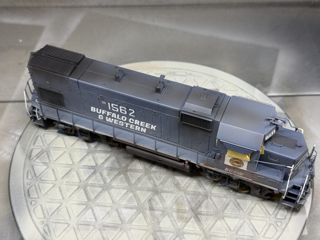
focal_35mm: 48
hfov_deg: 39.7
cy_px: 120
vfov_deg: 30.3
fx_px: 444
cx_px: 160
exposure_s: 1/74
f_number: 1.78
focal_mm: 6.76
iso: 100
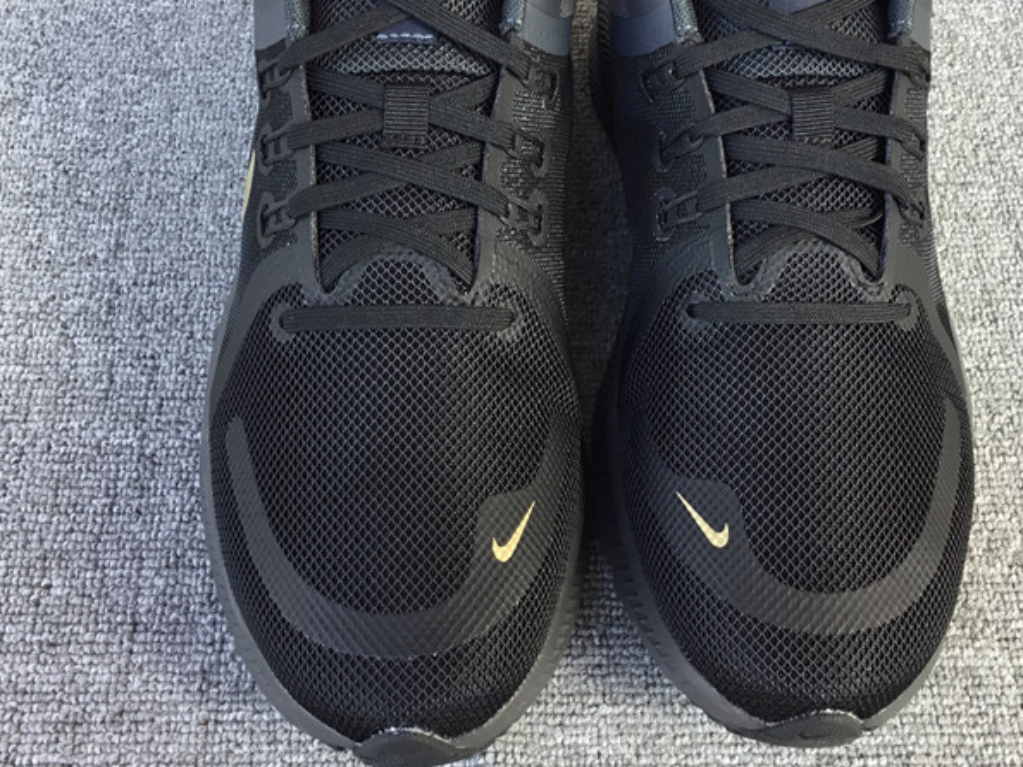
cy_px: 249
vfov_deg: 30.6
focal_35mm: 47
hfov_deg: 40.4
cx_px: 561
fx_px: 1388
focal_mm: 3.3
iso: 32
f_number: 2.4
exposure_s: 1/50
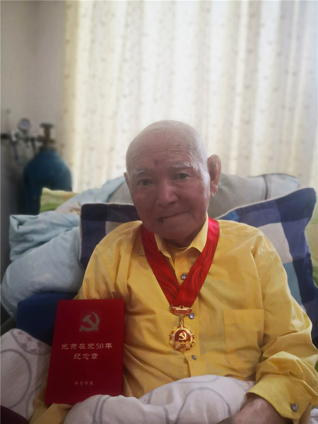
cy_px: 212
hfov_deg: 51.4
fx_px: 331
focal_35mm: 27
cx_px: 159
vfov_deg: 65.3
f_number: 1.6
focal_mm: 3.95
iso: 200
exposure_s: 1/33.3
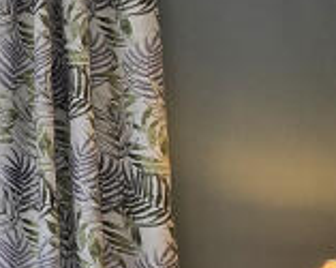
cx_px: -539
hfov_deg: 13.5
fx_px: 824
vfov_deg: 18.4
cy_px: 124
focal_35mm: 83
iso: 100
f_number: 2.2
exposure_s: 1/50
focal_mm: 2.2
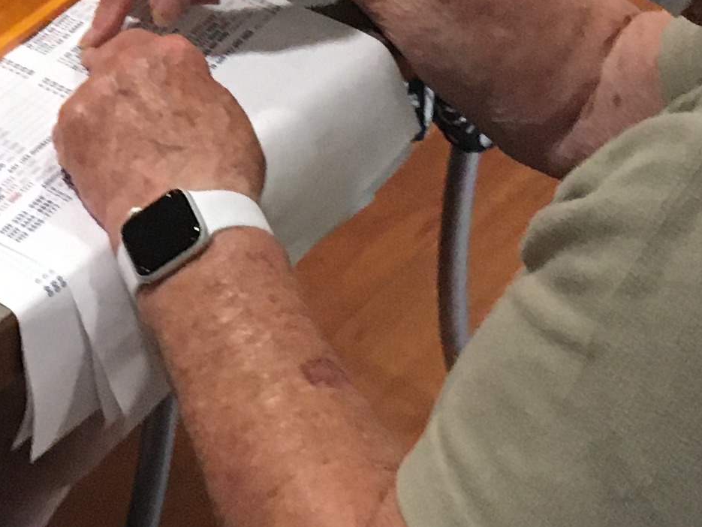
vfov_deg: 11.2
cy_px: -357
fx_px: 2536
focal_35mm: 125
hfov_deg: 14.7
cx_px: -327
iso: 160
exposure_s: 1/30
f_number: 2.2
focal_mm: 4.15
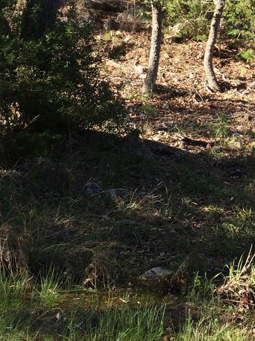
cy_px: 10
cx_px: 289
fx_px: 707
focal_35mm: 72
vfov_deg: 25.8
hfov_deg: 19.5
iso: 32
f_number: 2.2
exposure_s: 1/351
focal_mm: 4.15
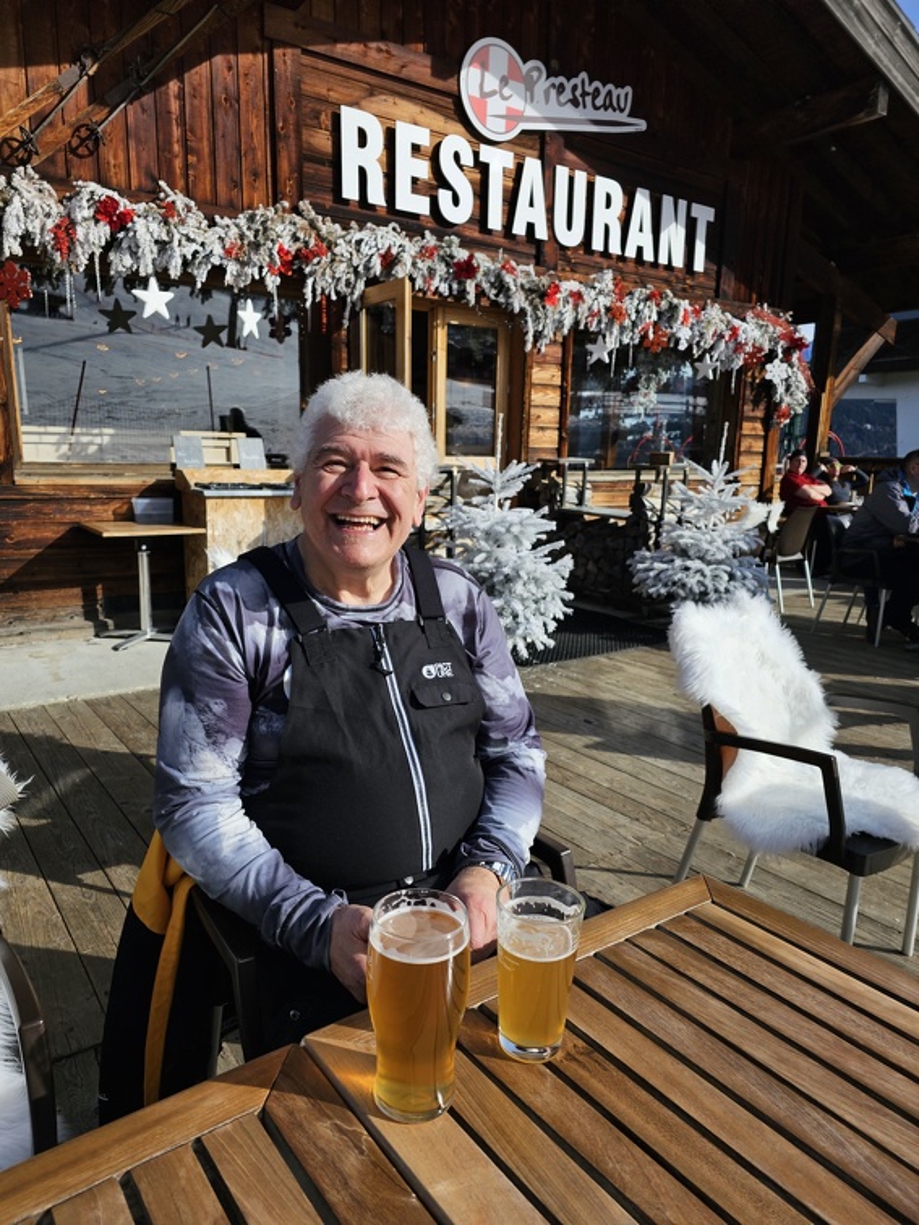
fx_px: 814
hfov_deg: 58.9
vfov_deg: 73.9
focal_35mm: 23
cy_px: 612
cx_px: 460
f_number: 1.7
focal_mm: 6.3
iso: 10
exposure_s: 1/1202
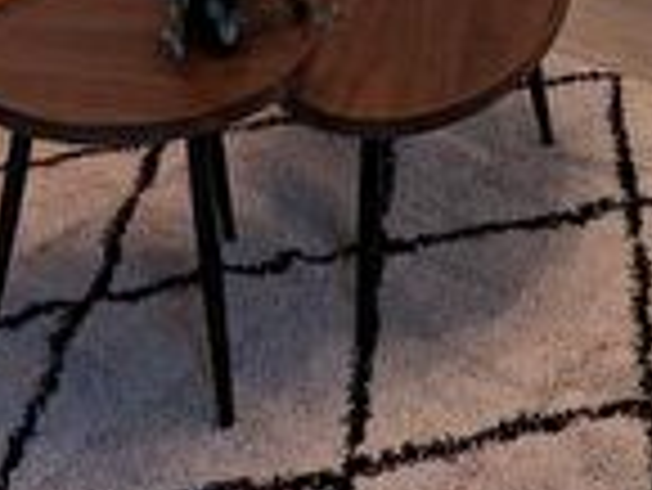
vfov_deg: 15.7
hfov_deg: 25.3
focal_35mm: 77
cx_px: 389
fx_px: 1452
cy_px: -456
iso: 36
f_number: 2.2
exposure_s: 1/25
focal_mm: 2.35
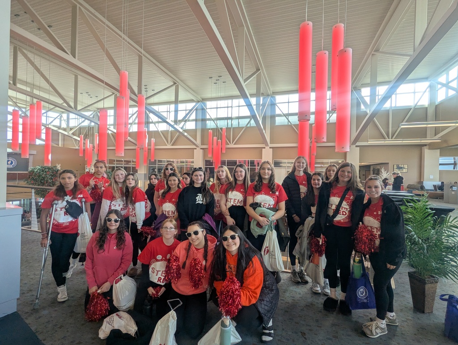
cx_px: 229
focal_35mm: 16
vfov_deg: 78.2
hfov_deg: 94.4
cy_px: 172
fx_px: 212
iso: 43
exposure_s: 1/206
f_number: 2.2
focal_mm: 2.35
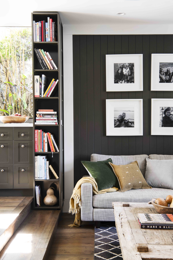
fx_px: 375
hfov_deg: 26.0
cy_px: 130
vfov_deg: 38.2
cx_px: 86
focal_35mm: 52
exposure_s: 1/6
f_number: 11
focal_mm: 52
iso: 200
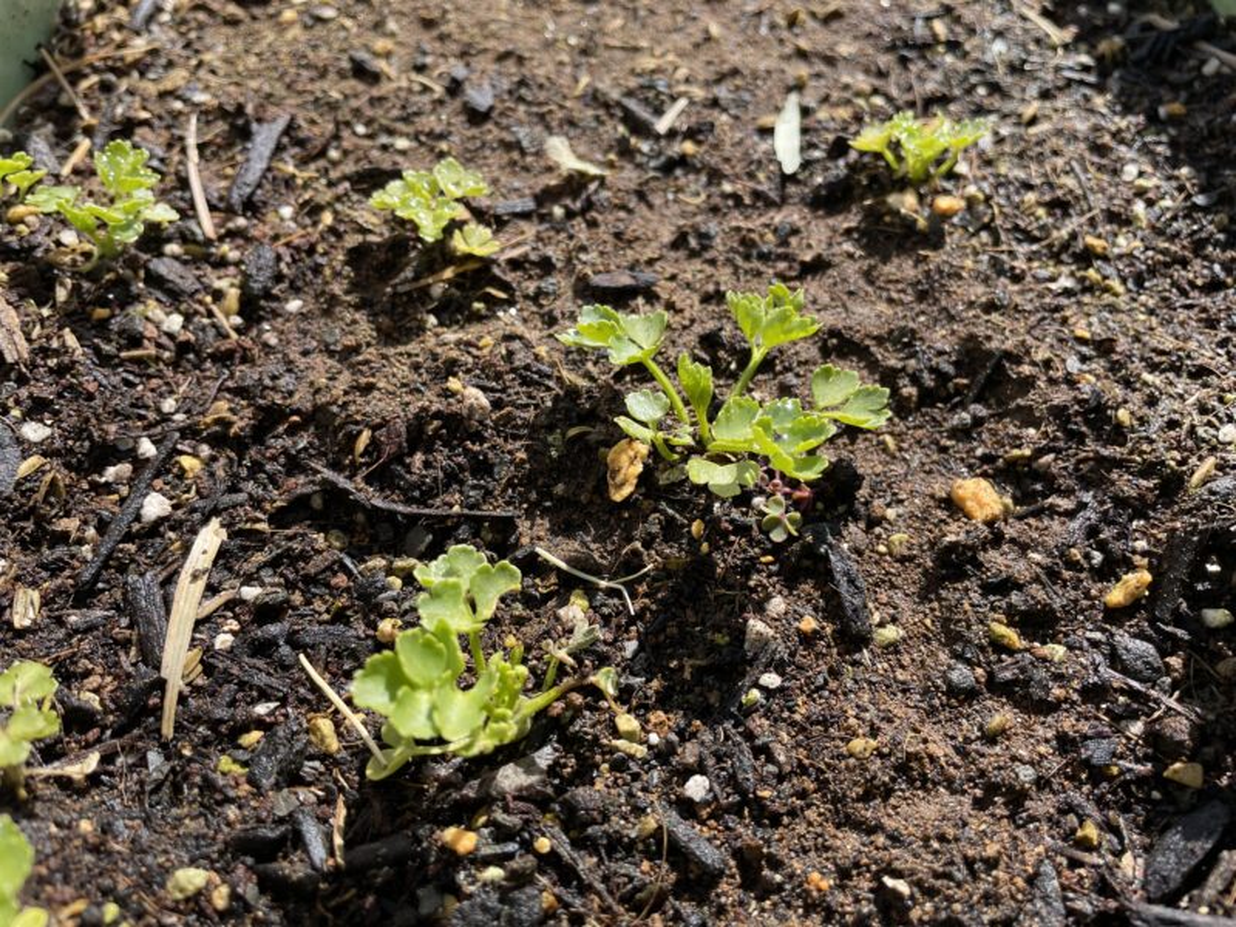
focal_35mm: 26
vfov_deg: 53.1
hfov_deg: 67.3
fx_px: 928
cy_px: 464
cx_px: 618
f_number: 1.6
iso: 32
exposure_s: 1/1261
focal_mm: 4.2
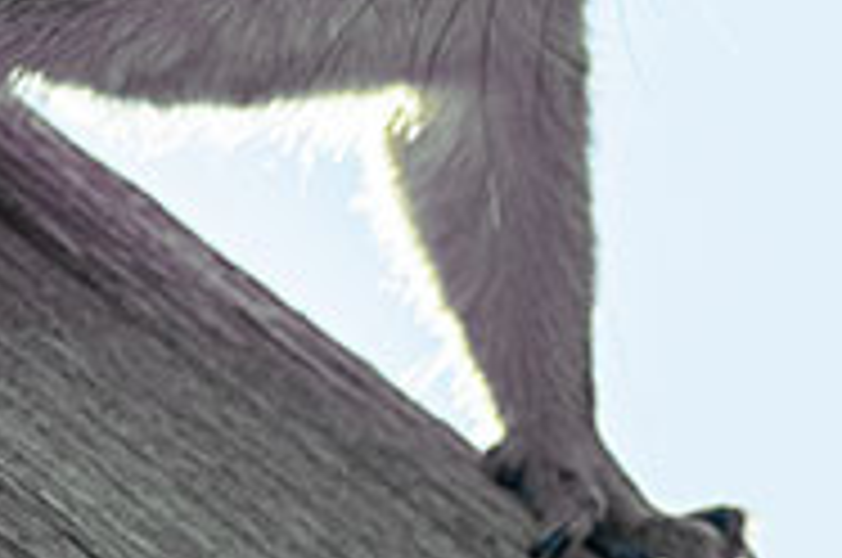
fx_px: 43802
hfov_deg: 1.1
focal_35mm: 1876
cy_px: -61
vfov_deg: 0.7
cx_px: 675
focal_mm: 700
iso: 1000
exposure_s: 1/2000
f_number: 11
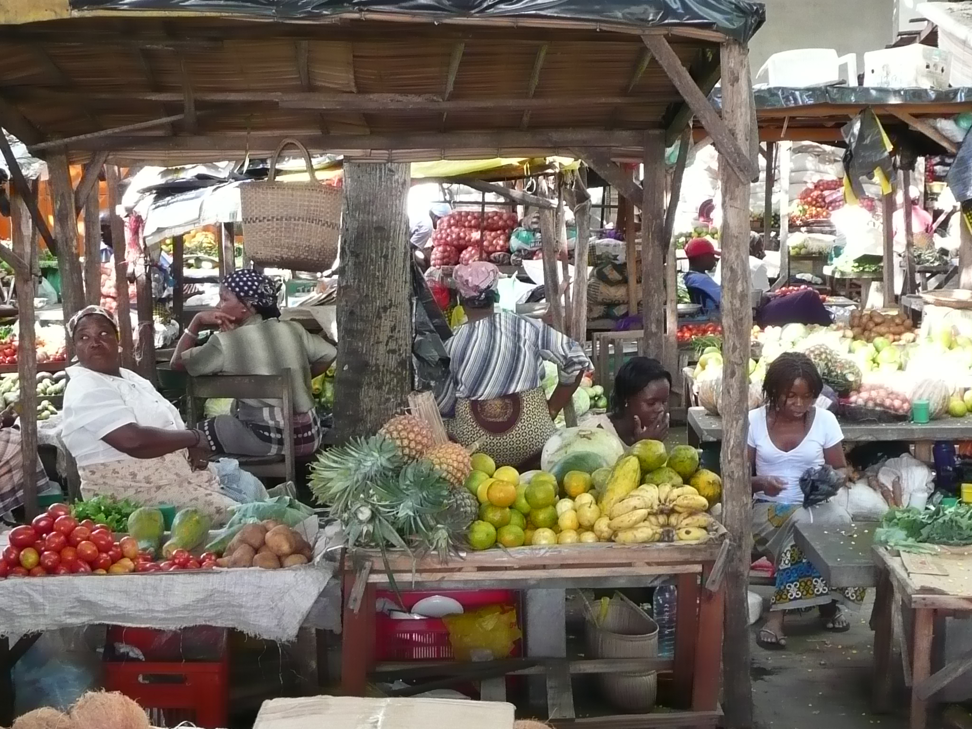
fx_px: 1685
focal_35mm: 60
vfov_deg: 24.4
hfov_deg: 32.2
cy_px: 364
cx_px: 486
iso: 200
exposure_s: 1/30
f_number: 3.9
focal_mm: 6.5
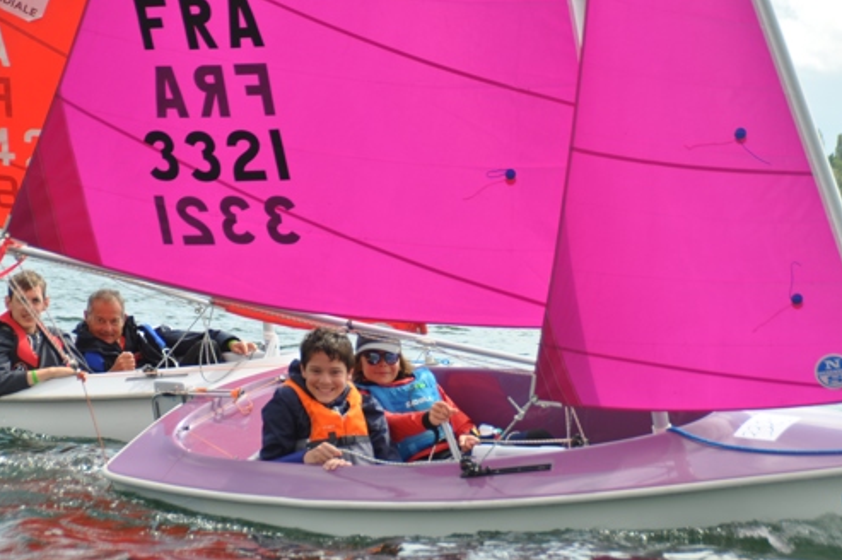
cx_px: 425
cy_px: 282
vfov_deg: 9.2
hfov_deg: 13.8
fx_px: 3482
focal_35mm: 149
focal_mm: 98
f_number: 5.6
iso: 200
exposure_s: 1/500
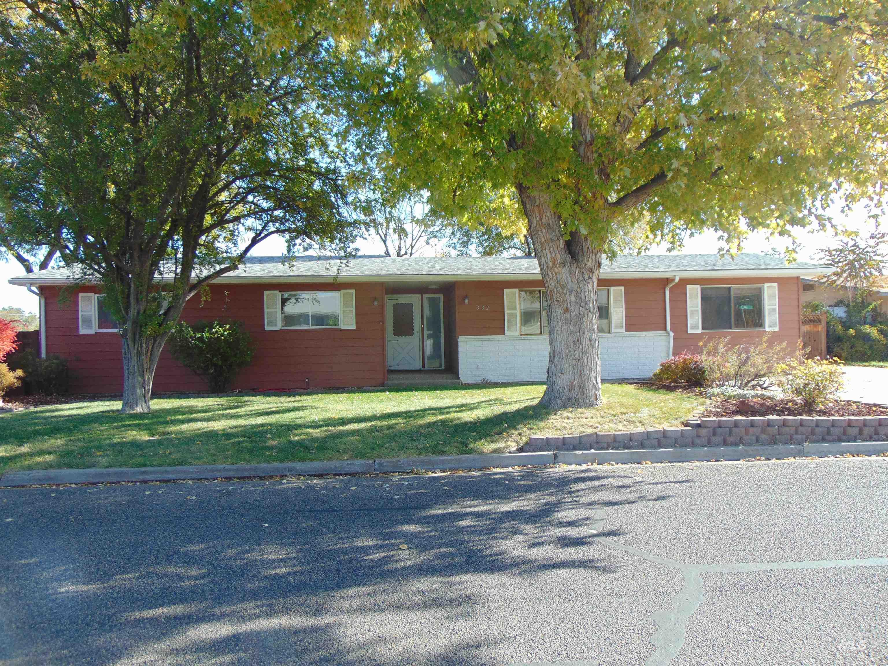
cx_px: 444
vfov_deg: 54.9
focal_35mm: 25
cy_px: 333
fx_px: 641
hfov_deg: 69.4
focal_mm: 4.5
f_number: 3
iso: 80
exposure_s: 1/320
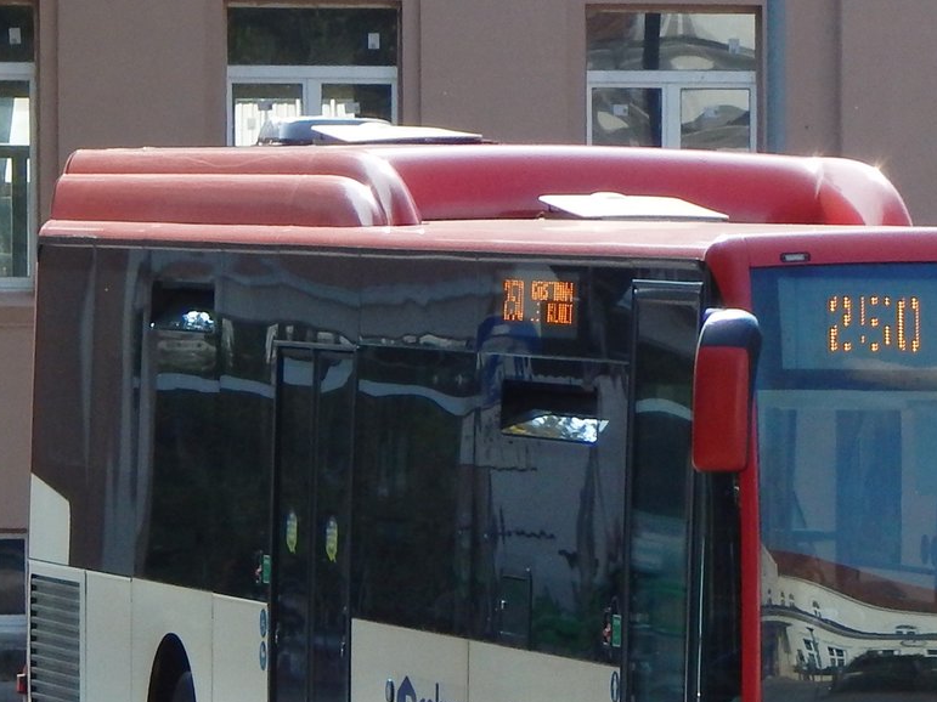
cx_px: 717
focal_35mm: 204
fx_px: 5521
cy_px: 537
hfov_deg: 9.7
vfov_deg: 7.3
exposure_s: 1/640
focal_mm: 23.4
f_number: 4.8
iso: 125
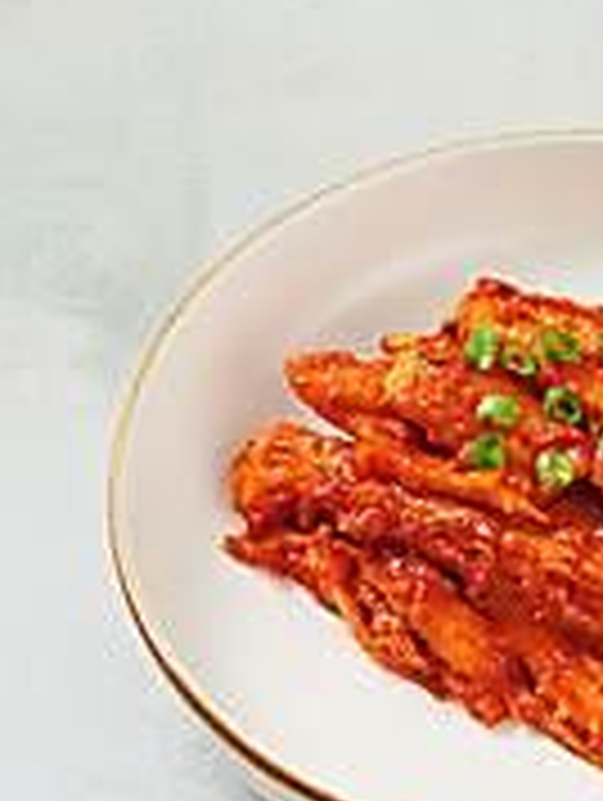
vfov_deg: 13.1
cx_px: 596
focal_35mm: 151
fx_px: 3499
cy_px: 369
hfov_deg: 9.8
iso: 100
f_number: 16
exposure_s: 1/125
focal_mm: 70
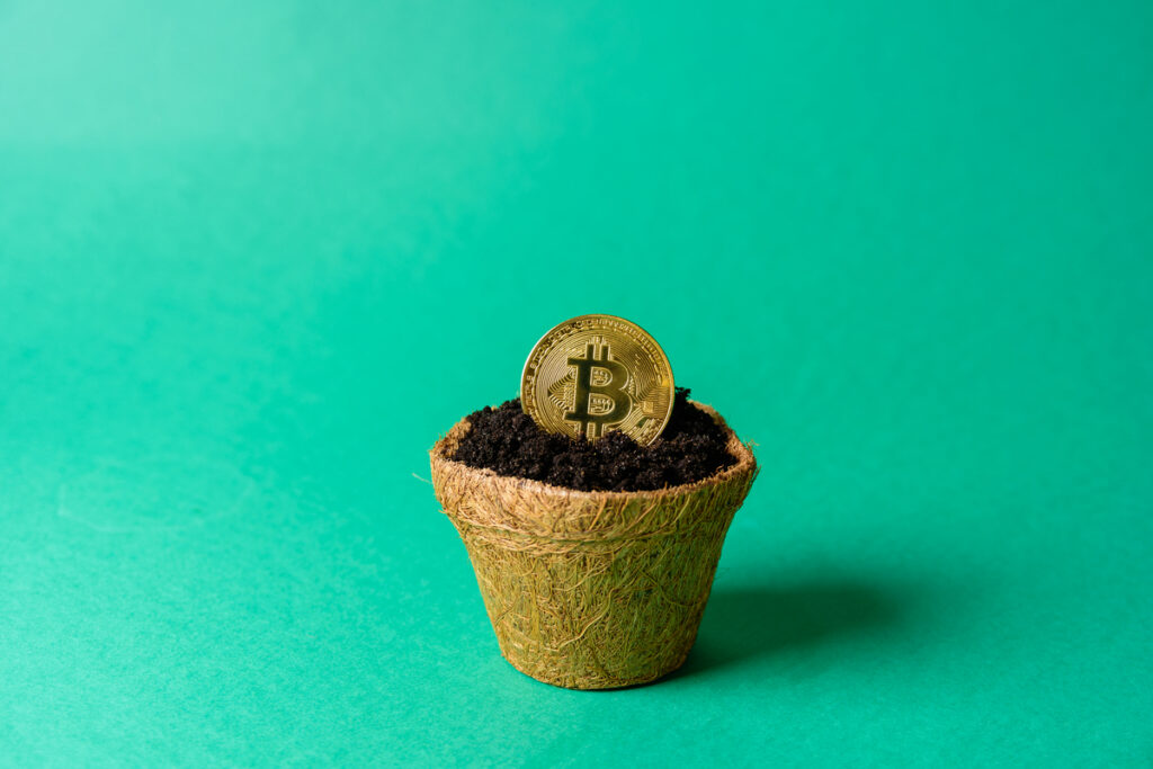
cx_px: 576
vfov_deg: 21.9
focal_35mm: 62
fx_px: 1986
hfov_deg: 32.4
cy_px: 384
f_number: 5.6
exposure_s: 1/125
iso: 100
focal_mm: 62
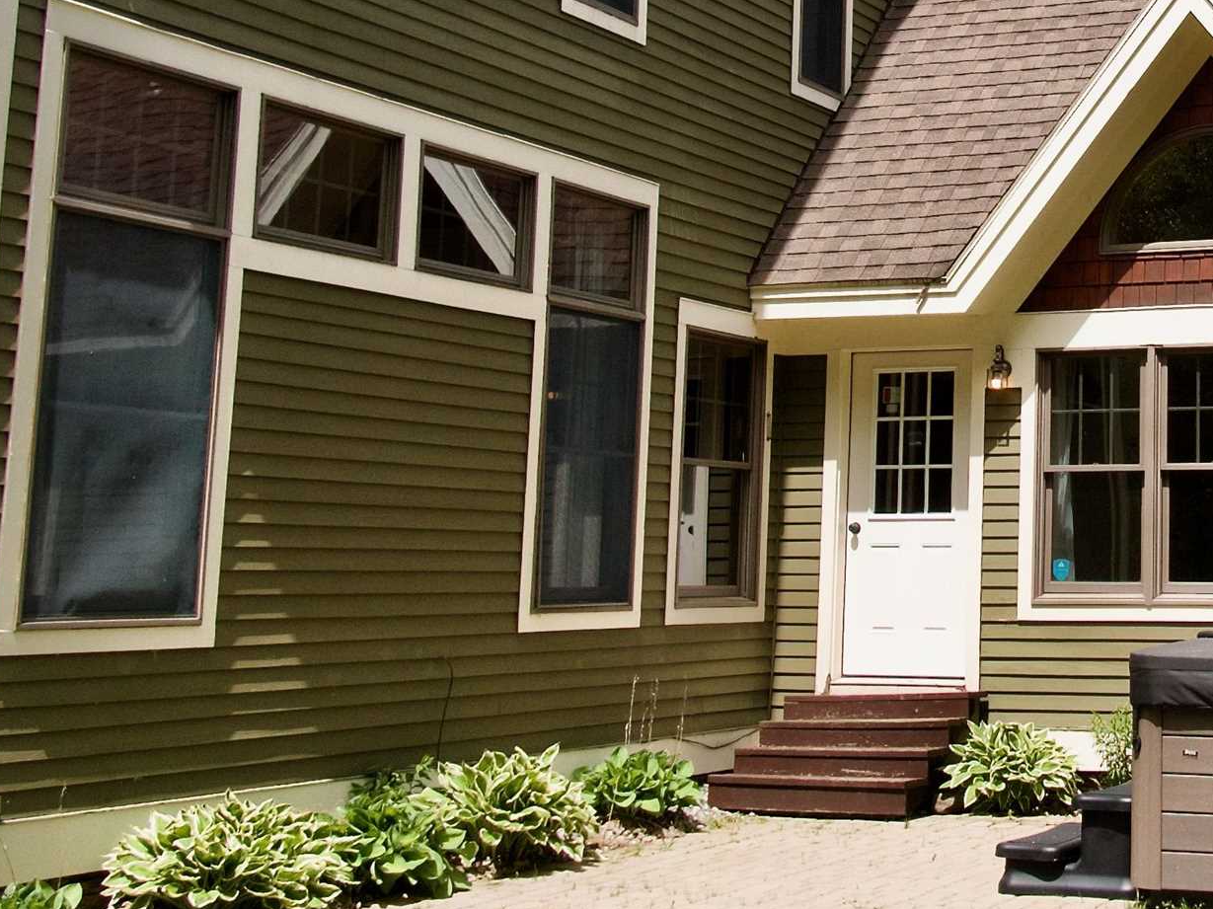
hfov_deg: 30.5
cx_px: 1141
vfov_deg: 24.0
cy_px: 186
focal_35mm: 60
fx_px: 2102
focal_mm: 4.39
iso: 100
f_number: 2.8
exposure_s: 1/1000
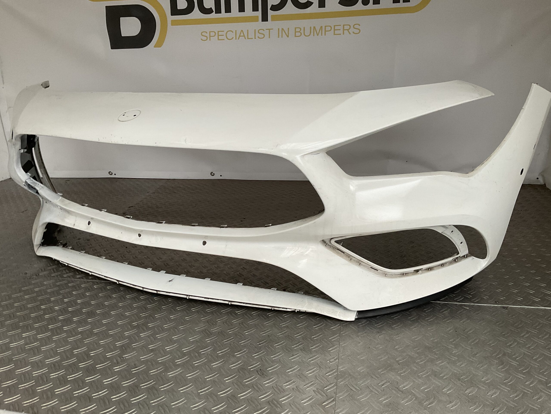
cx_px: 276
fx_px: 462
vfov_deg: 48.2
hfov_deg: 61.7
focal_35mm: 29
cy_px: 207
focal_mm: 3
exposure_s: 1/60
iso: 80
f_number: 1.8
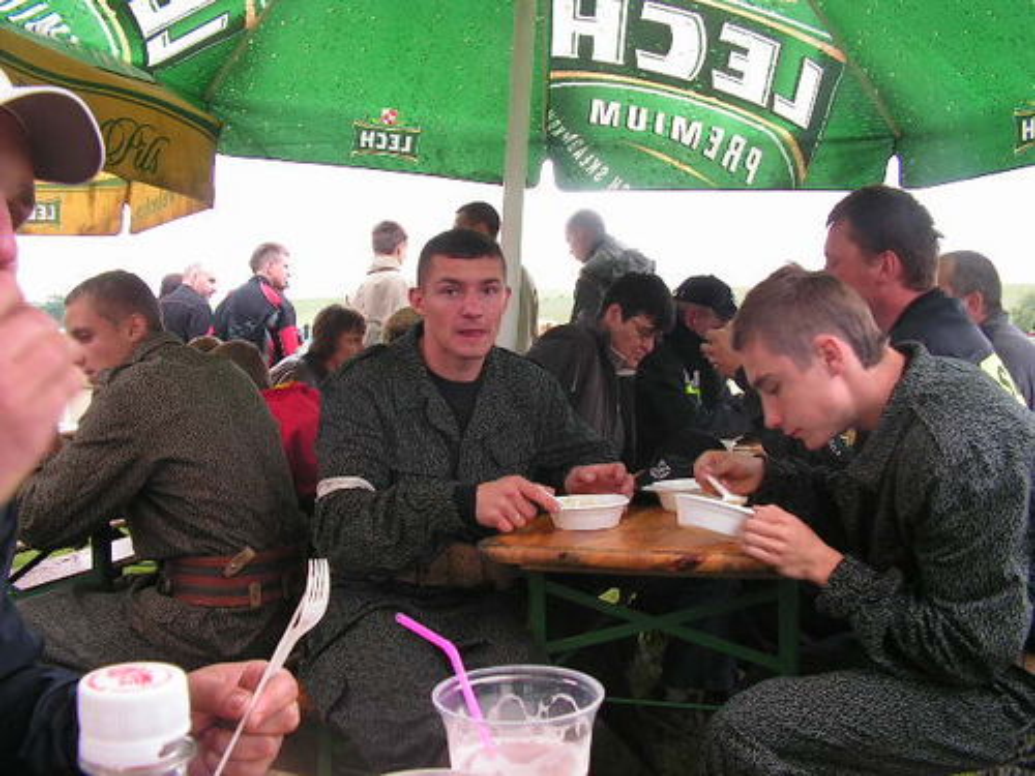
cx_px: 518
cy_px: 388
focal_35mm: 36
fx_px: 1076
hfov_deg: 51.4
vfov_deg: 39.7
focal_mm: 6
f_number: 4.8
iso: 64
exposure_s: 1/40
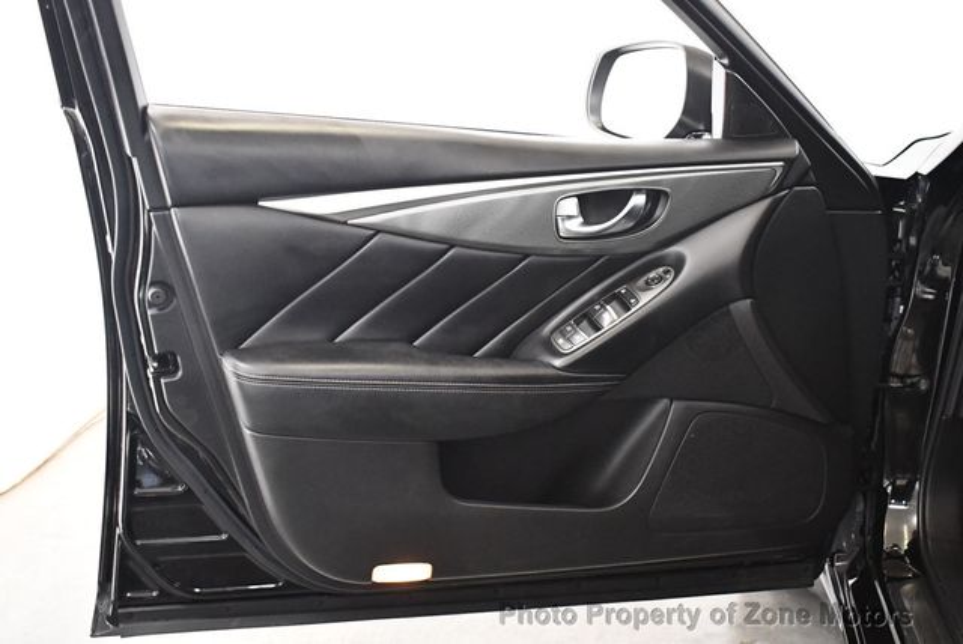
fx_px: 1178
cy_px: 322
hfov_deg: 44.5
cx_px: 482
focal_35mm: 44
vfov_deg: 30.6
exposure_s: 1/100
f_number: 3.8
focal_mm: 22
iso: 3200
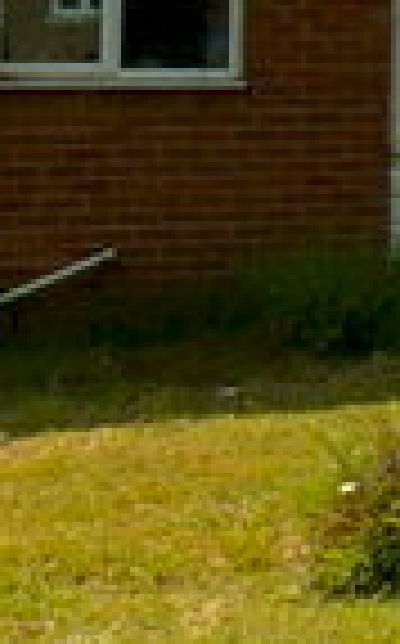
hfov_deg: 9.5
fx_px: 2274
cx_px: 728
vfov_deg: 15.5
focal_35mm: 130
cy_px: -128
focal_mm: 4.4
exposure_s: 1/800
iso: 80
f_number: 3.4
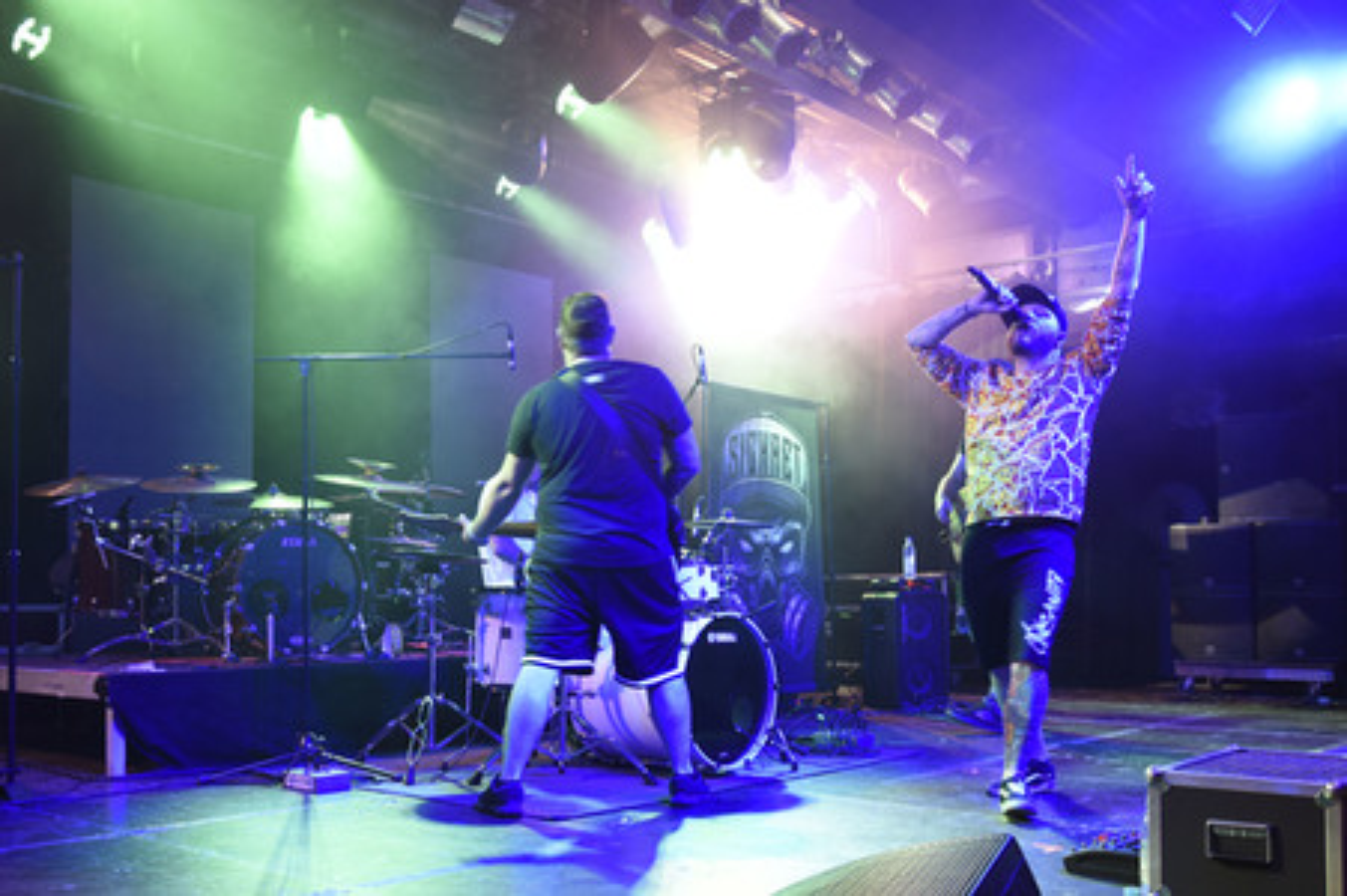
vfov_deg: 43.5
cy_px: 448
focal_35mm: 30
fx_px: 1122
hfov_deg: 62.0
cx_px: 674
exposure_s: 1/50
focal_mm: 30
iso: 1250
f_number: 4.5
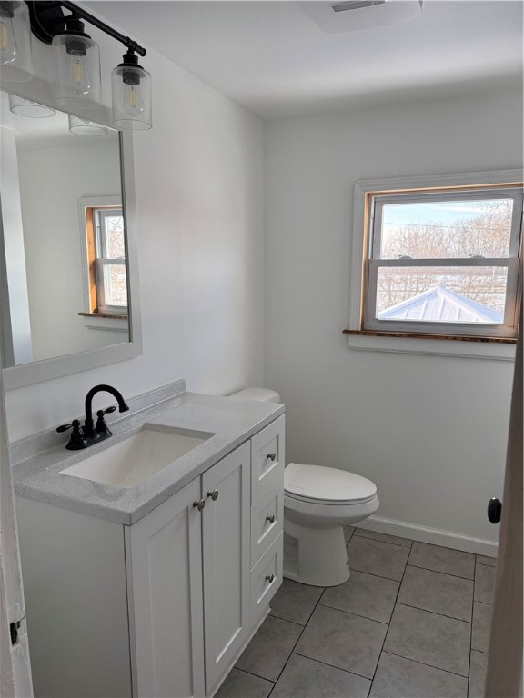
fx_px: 484
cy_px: 349
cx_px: 262
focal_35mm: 24
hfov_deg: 56.8
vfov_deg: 71.6
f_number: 1.78
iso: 160
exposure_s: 1/236
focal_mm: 6.76
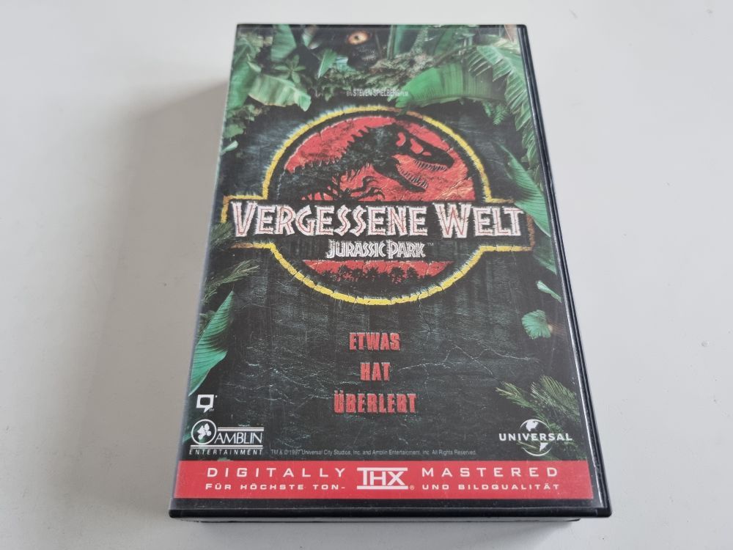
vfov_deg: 53.1
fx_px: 551
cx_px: 366
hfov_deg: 67.3
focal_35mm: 26
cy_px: 275
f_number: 1.8
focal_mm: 5.4
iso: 400
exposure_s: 1/50
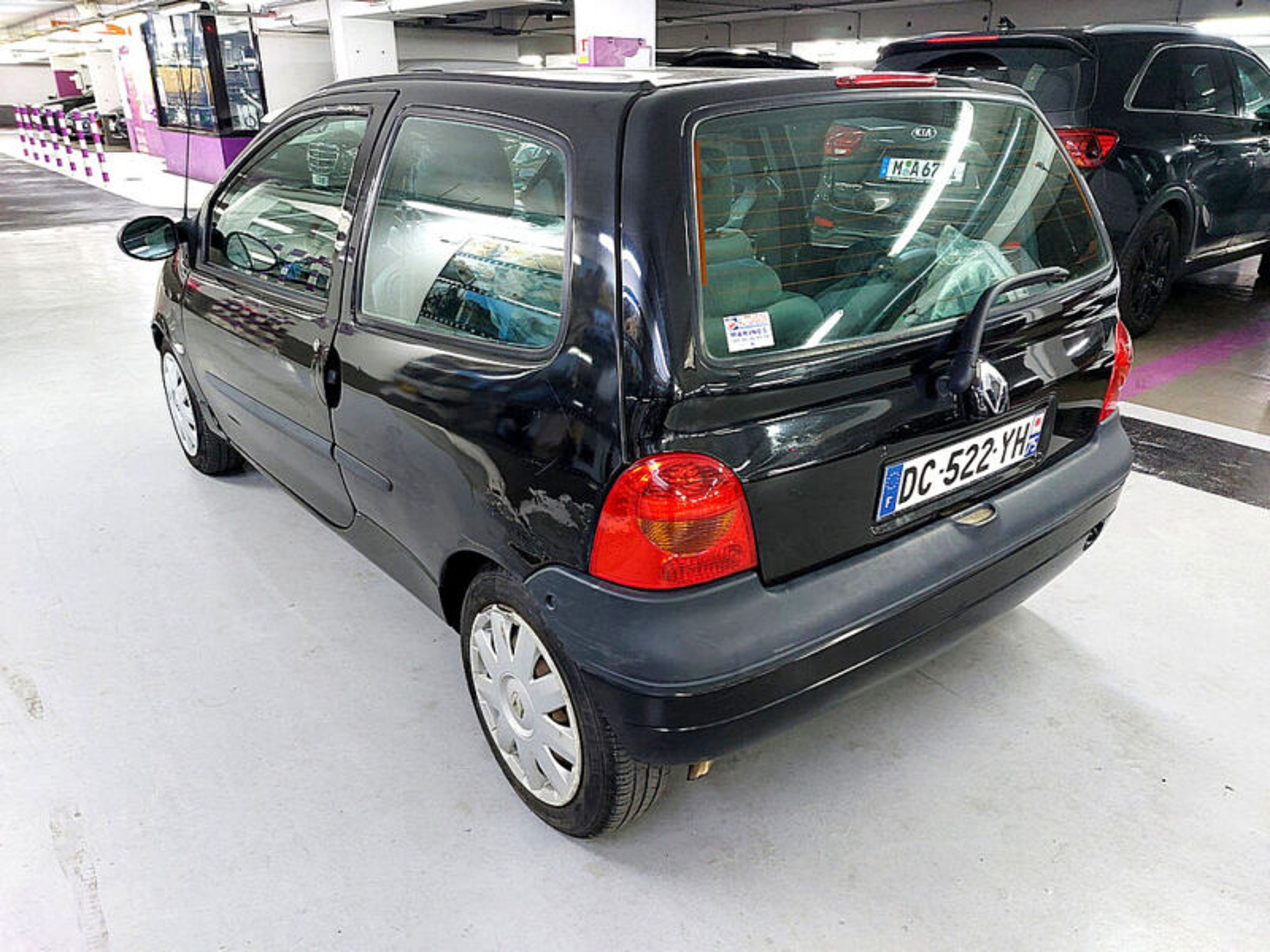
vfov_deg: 54.9
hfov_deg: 69.4
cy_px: 476
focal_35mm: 25
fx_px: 917
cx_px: 635
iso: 400
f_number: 1.8
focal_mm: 5.23
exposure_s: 1/33
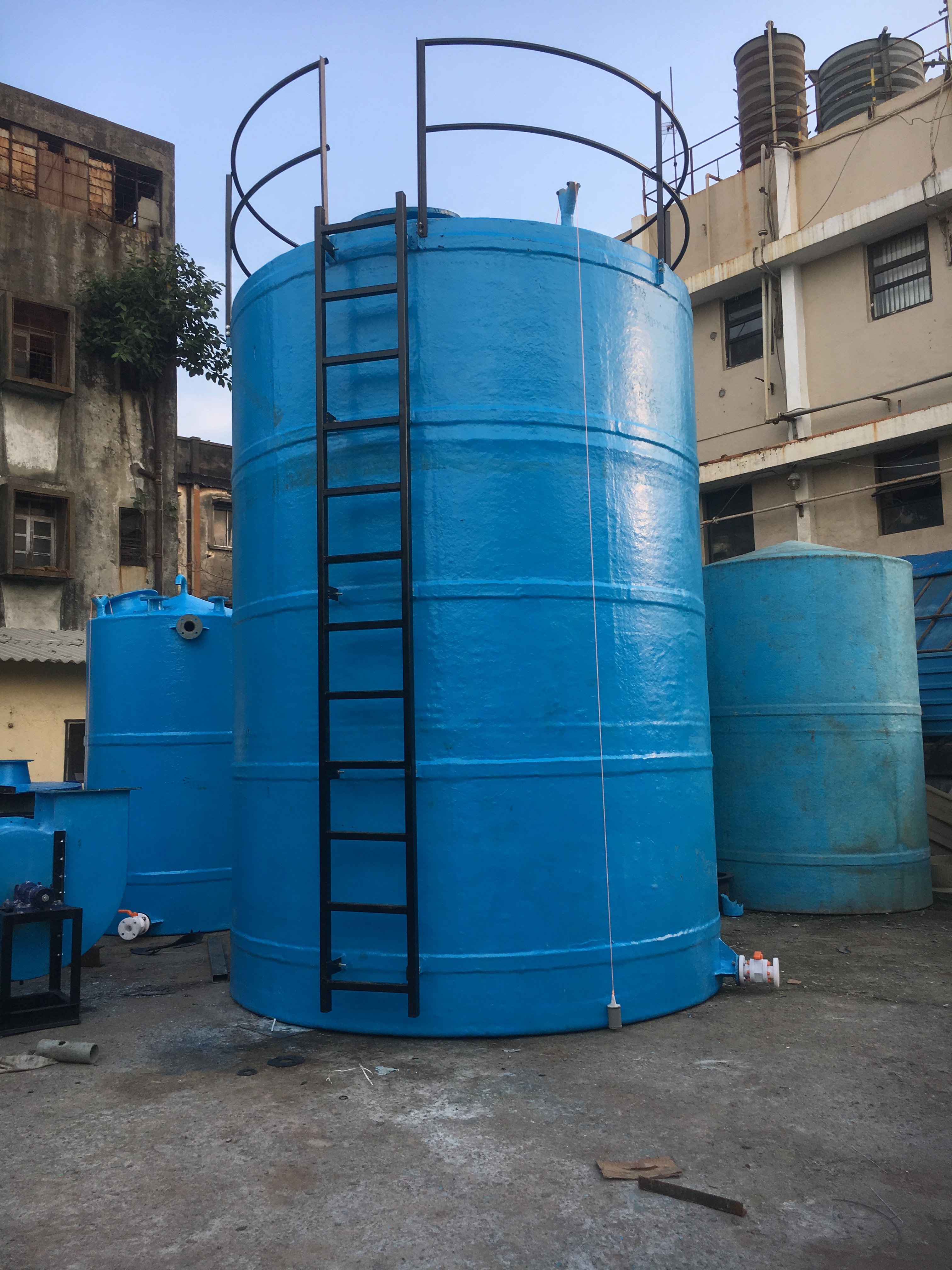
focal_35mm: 29
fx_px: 1063
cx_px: 476
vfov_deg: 61.7
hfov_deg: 48.2
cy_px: 635
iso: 25
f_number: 2.2
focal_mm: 4.15
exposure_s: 1/299
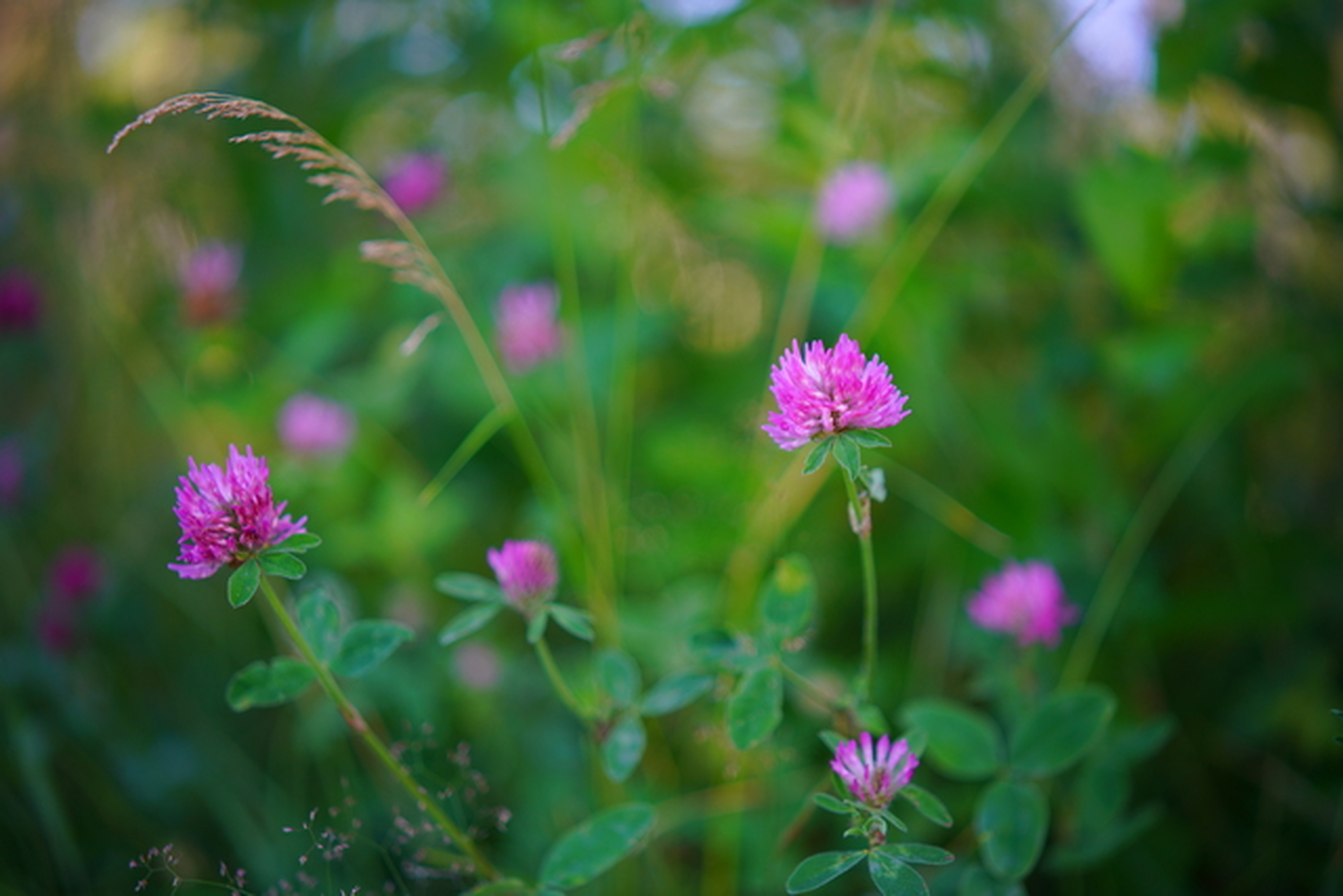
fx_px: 1679
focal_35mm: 45
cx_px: 672
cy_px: 448
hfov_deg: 43.6
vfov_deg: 29.9
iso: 100
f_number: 1.8
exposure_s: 1/160
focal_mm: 45
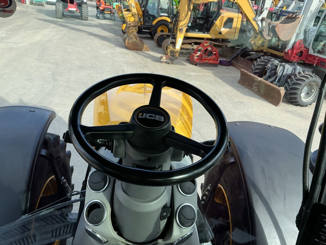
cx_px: 163
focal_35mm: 28
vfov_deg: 49.7
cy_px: 122
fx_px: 264
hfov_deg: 63.4
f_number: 1.8
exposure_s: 1/435
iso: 25
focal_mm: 3
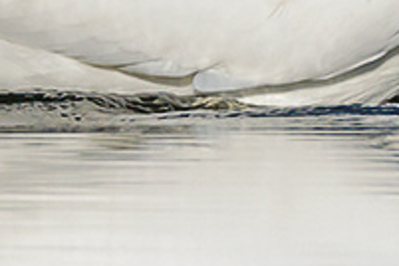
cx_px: 693
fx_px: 49561
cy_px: 42
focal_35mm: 4472
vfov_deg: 0.3
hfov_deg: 0.5
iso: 560
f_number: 9
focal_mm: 600
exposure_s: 1/4000
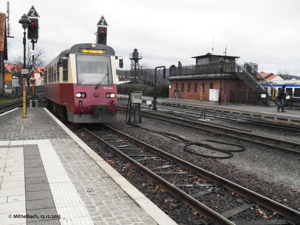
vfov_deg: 40.7
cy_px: 112
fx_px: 303
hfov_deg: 52.6
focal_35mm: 35
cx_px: 150
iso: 100
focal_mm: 6.2
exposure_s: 1/180
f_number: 2.8
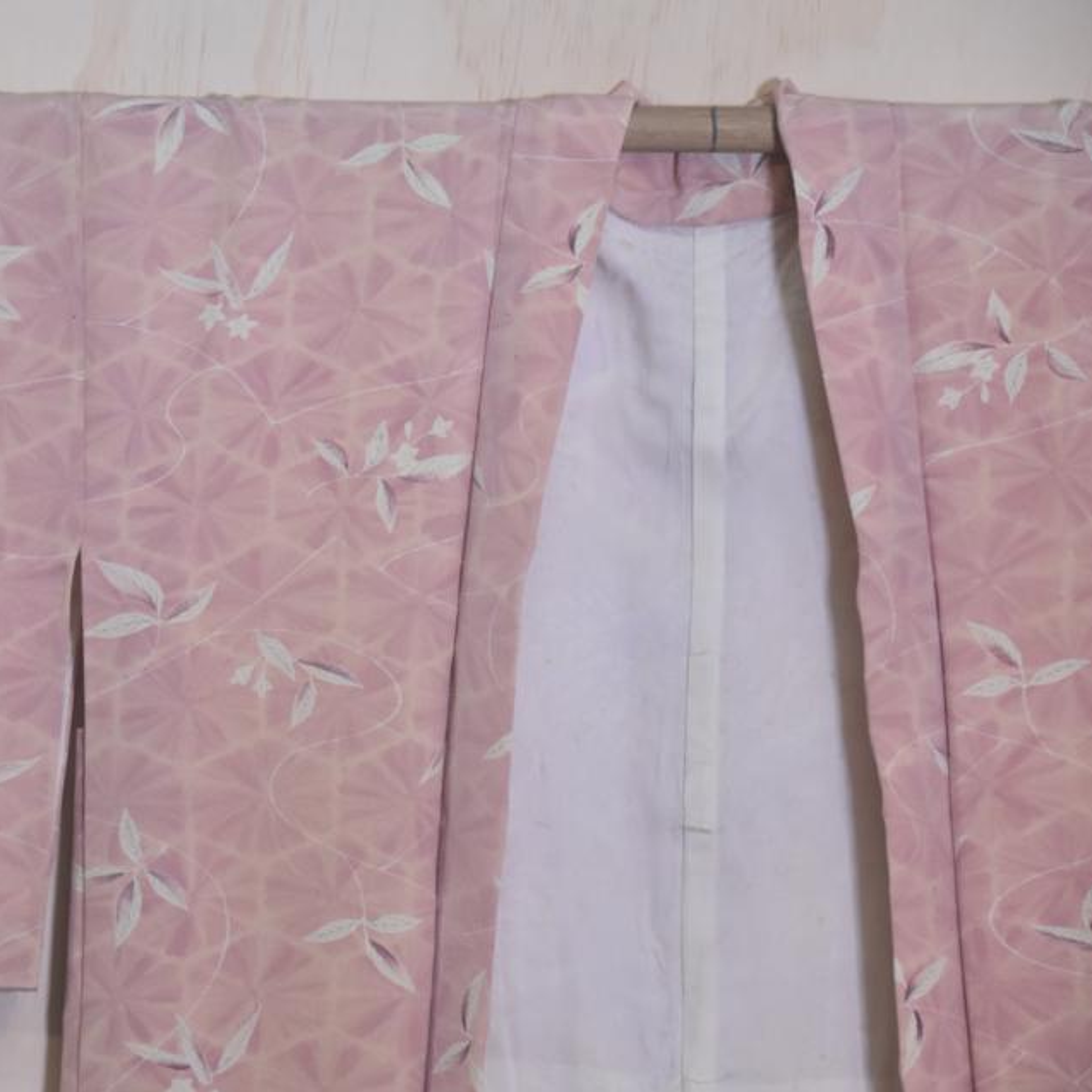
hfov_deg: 10.7
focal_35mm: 163
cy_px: 536
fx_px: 5808
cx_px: 182
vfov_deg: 10.7
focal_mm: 75
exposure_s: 1/60
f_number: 5.3
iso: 800
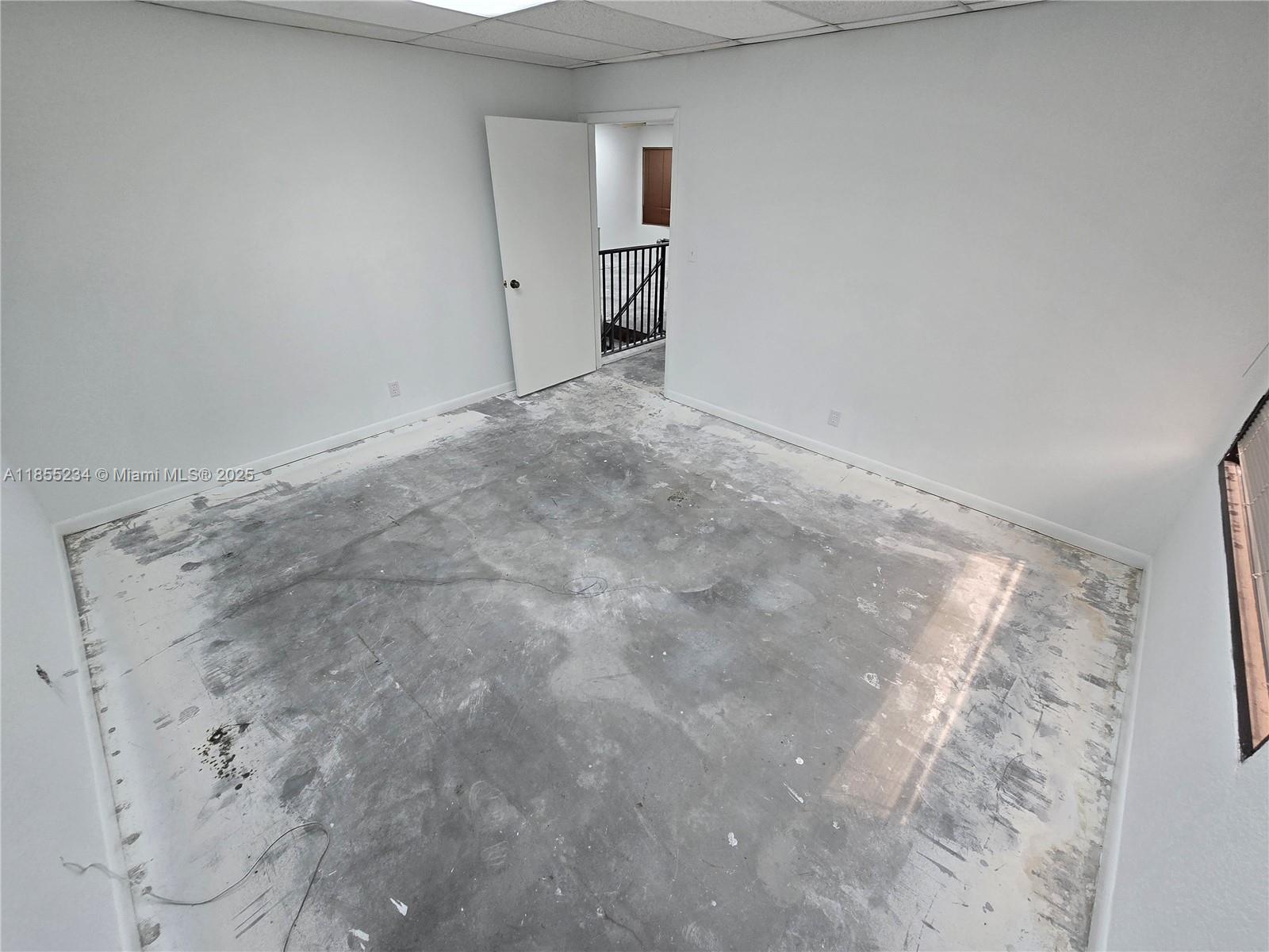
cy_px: 476
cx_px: 634
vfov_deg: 89.9
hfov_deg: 106.2
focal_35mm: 13
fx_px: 477
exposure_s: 1/120
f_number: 2.2
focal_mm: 2.2
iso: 100
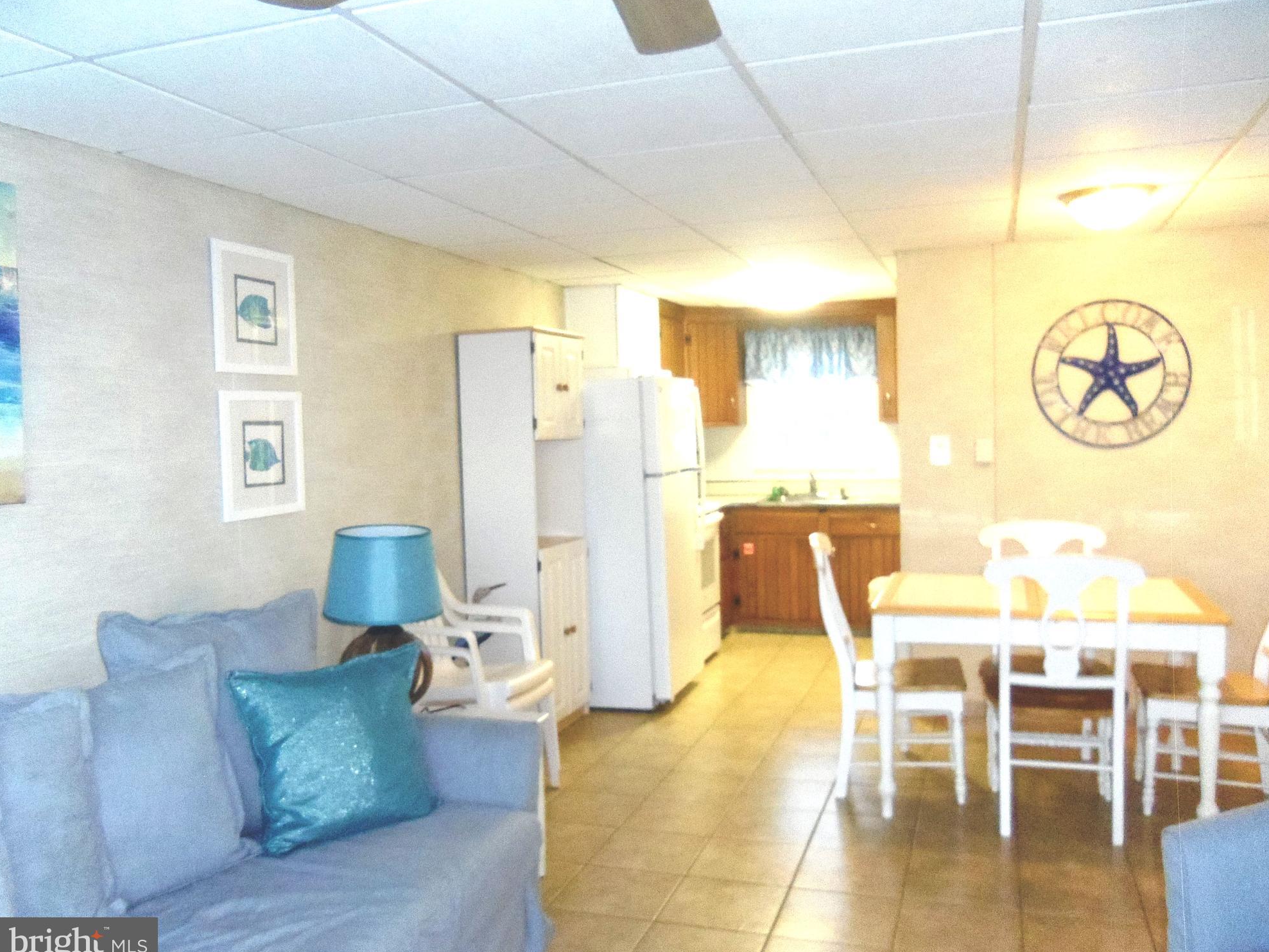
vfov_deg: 48.2
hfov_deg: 61.6
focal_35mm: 29
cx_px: 655
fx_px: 1063
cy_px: 477
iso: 800
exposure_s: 1/40
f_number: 3.9
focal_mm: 5
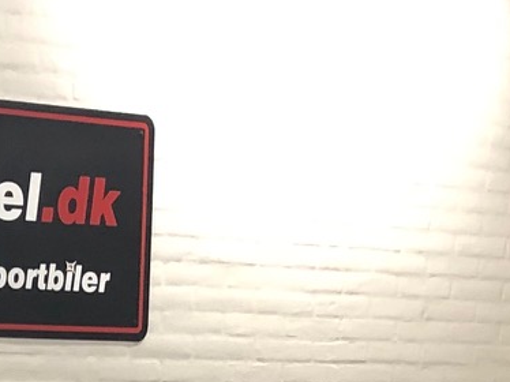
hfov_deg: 12.9
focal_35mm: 151
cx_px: 15
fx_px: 2223
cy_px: 962
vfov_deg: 8.8
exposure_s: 1/17
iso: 50
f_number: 1.8
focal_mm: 3.99
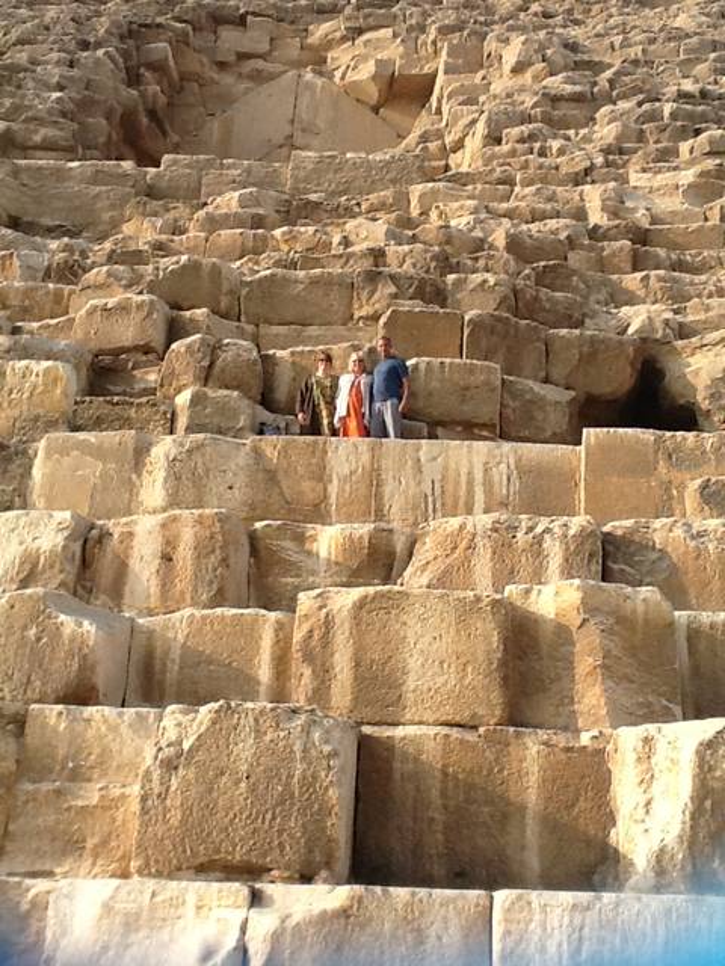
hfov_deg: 44.2
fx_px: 894
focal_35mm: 32
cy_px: 483
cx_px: 362
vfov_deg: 56.8
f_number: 2.4
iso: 64
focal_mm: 2.03
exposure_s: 1/923
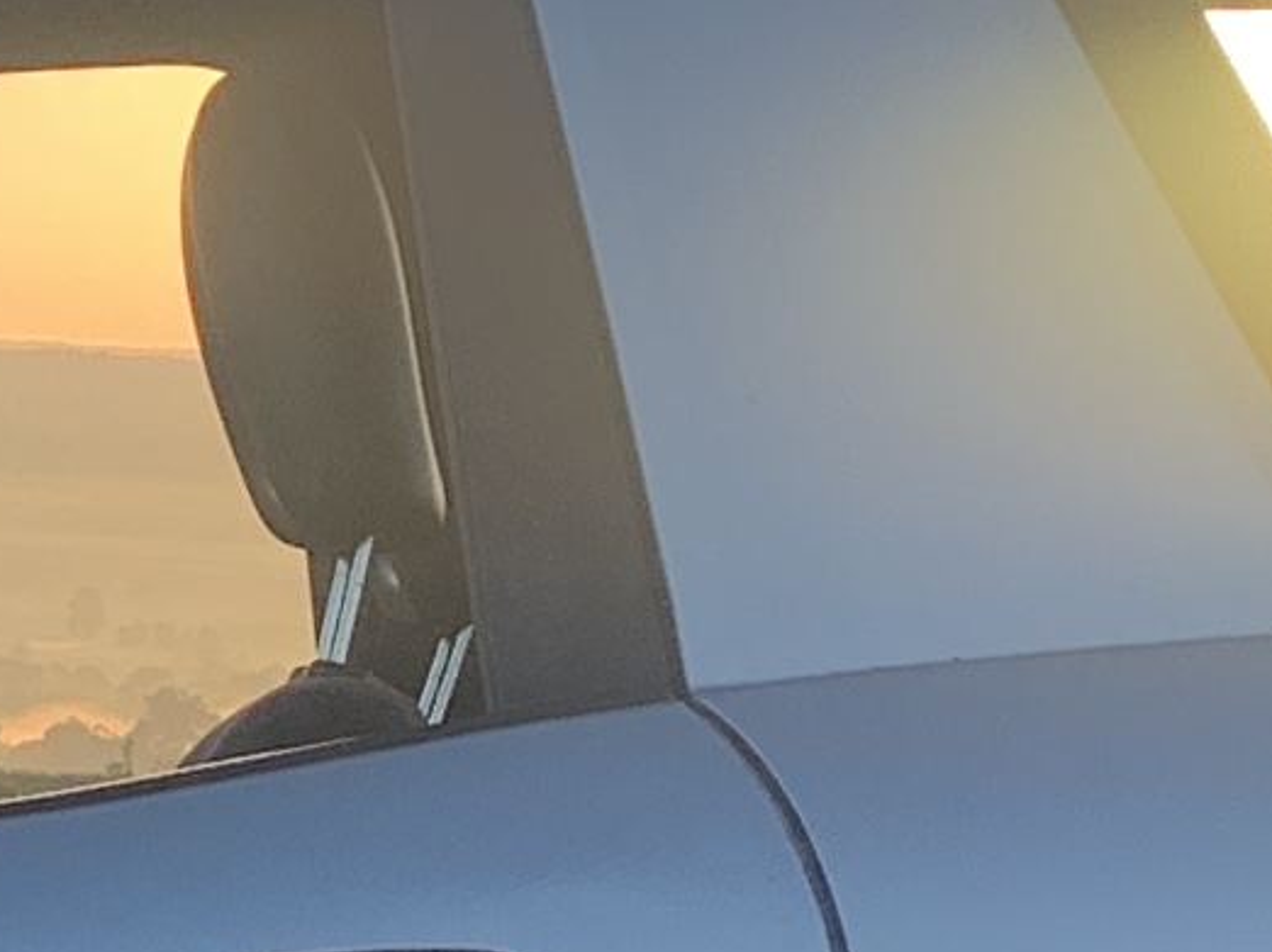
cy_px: 248
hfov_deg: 9.5
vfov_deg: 7.4
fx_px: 7383
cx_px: -738
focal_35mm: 201
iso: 25
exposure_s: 1/288
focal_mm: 4.25
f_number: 1.8
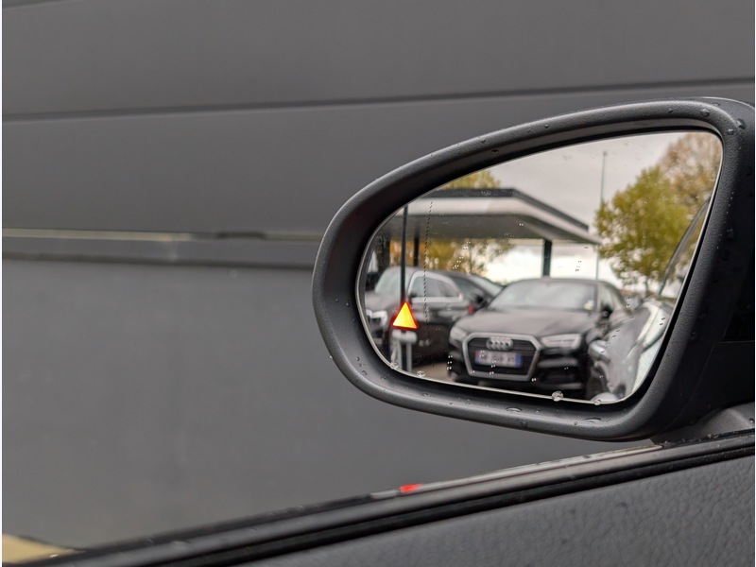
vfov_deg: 29.7
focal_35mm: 49
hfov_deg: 38.9
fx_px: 1070
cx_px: 378
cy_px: 284
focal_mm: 6.9
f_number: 1.68
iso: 23
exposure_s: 1/141
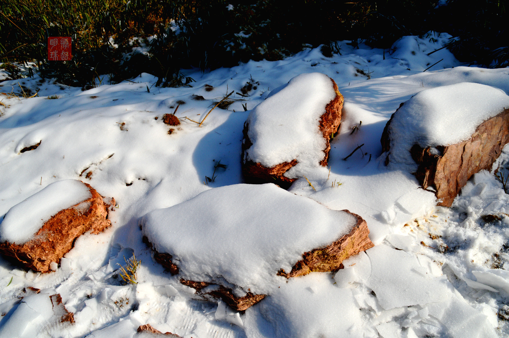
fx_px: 381
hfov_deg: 67.4
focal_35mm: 27
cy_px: 169
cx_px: 254
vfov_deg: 47.9
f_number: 11
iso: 125
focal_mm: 18
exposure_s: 1/500
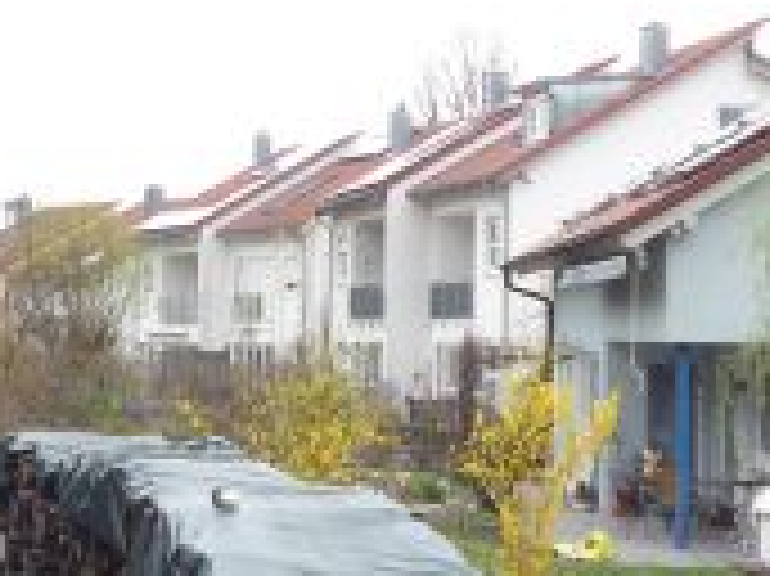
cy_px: 238
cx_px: 482
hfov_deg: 21.7
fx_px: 2001
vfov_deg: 16.4
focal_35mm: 90
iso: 100
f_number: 3.3
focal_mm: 5.2
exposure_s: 1/100
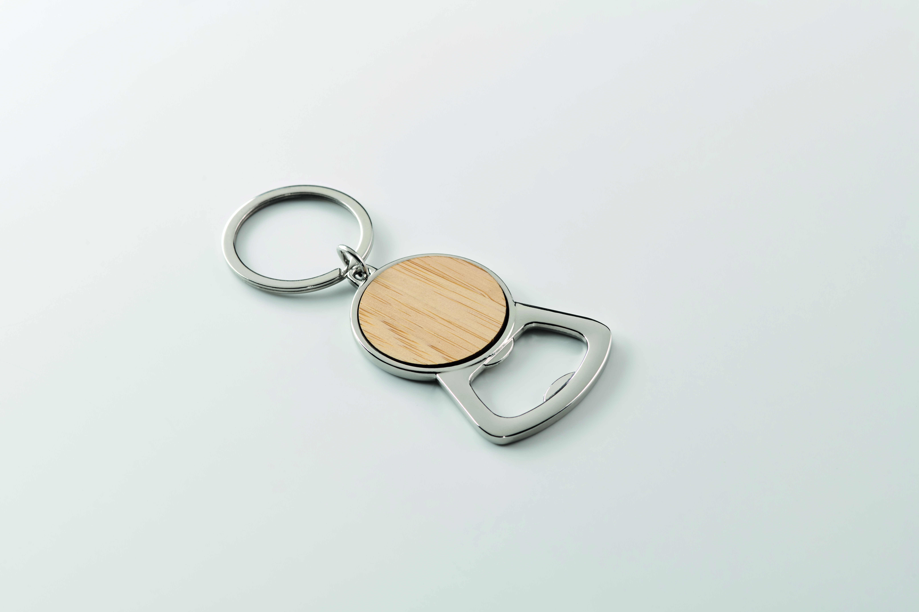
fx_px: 2680
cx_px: 460
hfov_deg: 19.5
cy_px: 306
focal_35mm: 105
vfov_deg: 13.0
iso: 100
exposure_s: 1/125
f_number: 18
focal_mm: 105
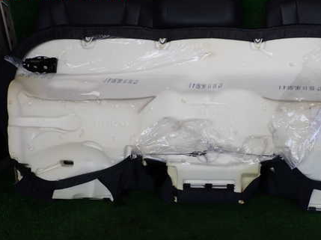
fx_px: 324
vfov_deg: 40.3
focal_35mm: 35
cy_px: 152
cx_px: 210
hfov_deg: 51.8
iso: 100
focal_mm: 4.5
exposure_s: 1/160
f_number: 2.8
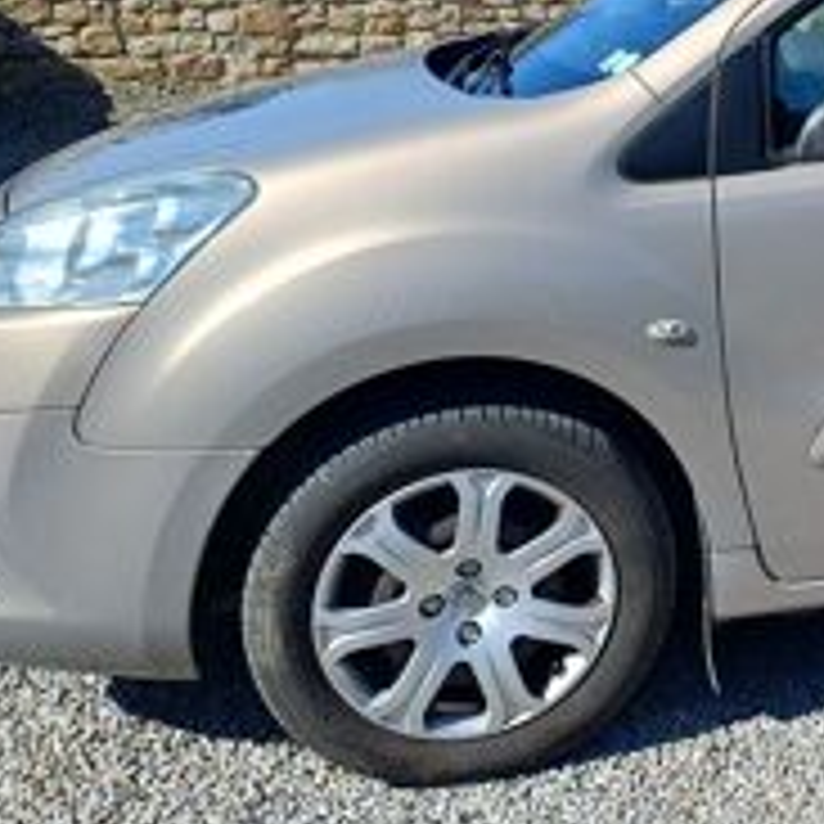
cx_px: 1054
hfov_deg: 25.6
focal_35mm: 58
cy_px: 158
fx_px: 1562
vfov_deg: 28.9
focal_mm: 4.65
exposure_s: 1/962
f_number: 1.8
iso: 50
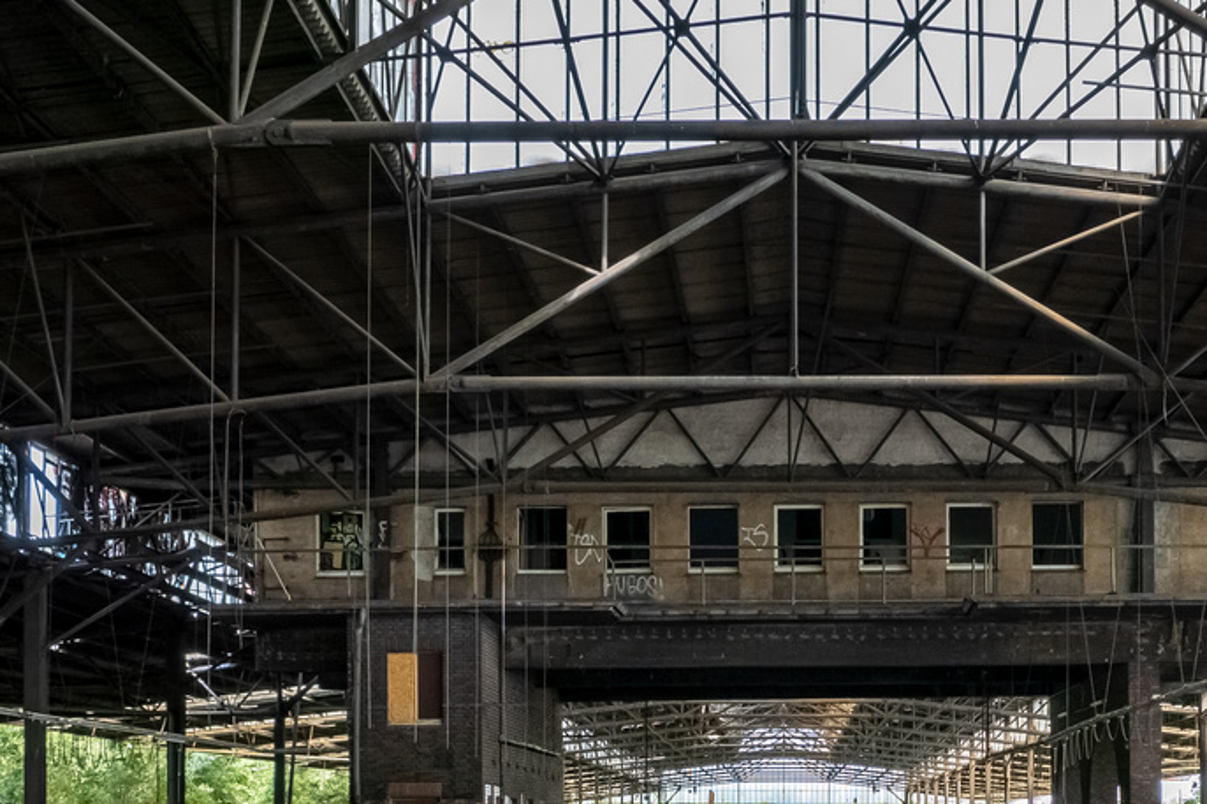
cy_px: 799
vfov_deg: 24.8
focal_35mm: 52
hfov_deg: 38.0
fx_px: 1743
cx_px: 749
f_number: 2.8
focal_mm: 8.38
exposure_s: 1/250
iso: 200
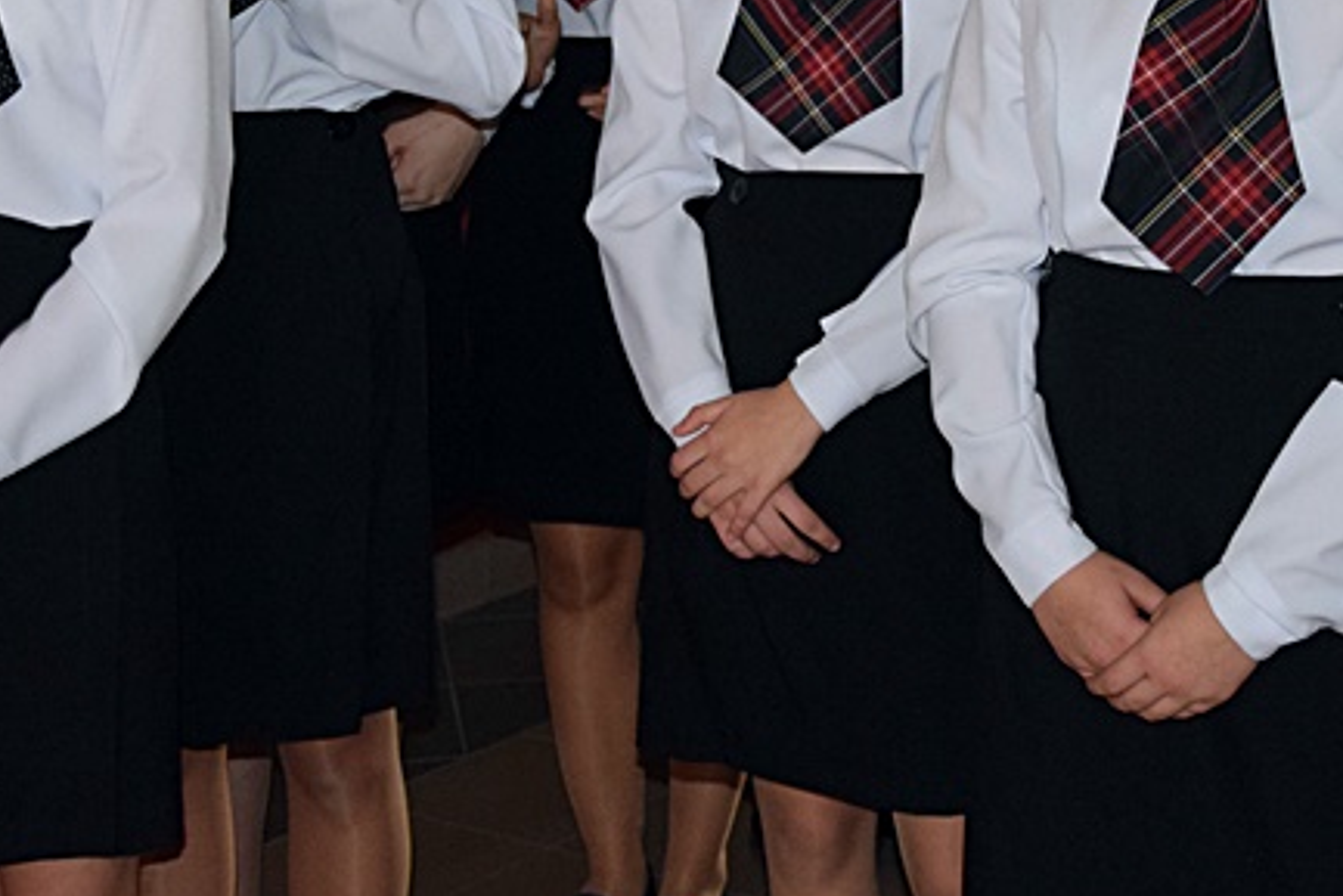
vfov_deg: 15.1
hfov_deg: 22.5
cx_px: 884
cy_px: 122
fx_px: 3358
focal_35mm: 90
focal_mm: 26
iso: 2200
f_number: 4
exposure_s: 1/60
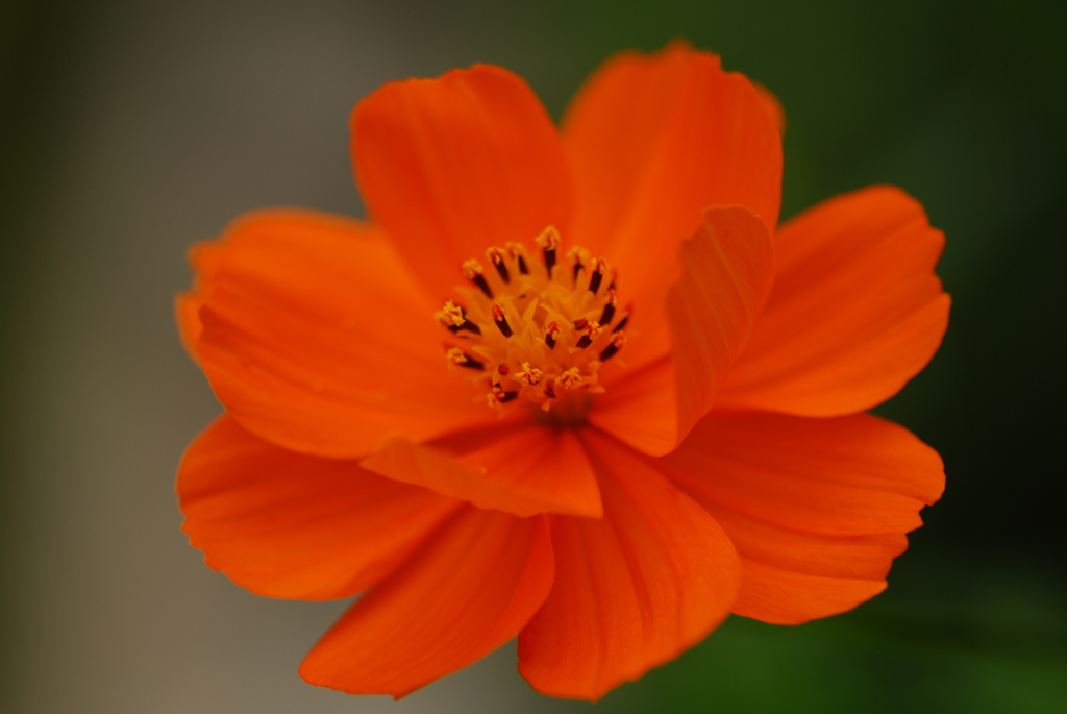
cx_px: 534
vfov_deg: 9.2
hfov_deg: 13.7
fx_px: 4450
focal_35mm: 150
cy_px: 357
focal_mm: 100
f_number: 4
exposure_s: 1/500
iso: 100
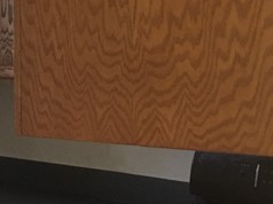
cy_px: 203
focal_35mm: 125
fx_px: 985
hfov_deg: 15.2
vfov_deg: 11.7
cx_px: -55
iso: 50
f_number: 2.2
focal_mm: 4.15
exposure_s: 1/15
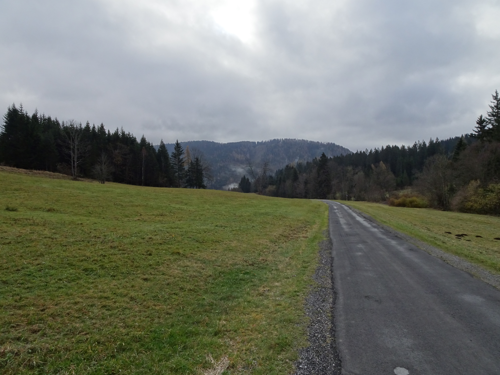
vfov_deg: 56.8
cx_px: 250
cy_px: 188
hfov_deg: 71.6
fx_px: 347
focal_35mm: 24
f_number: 4
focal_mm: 4.1
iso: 80
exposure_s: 1/400
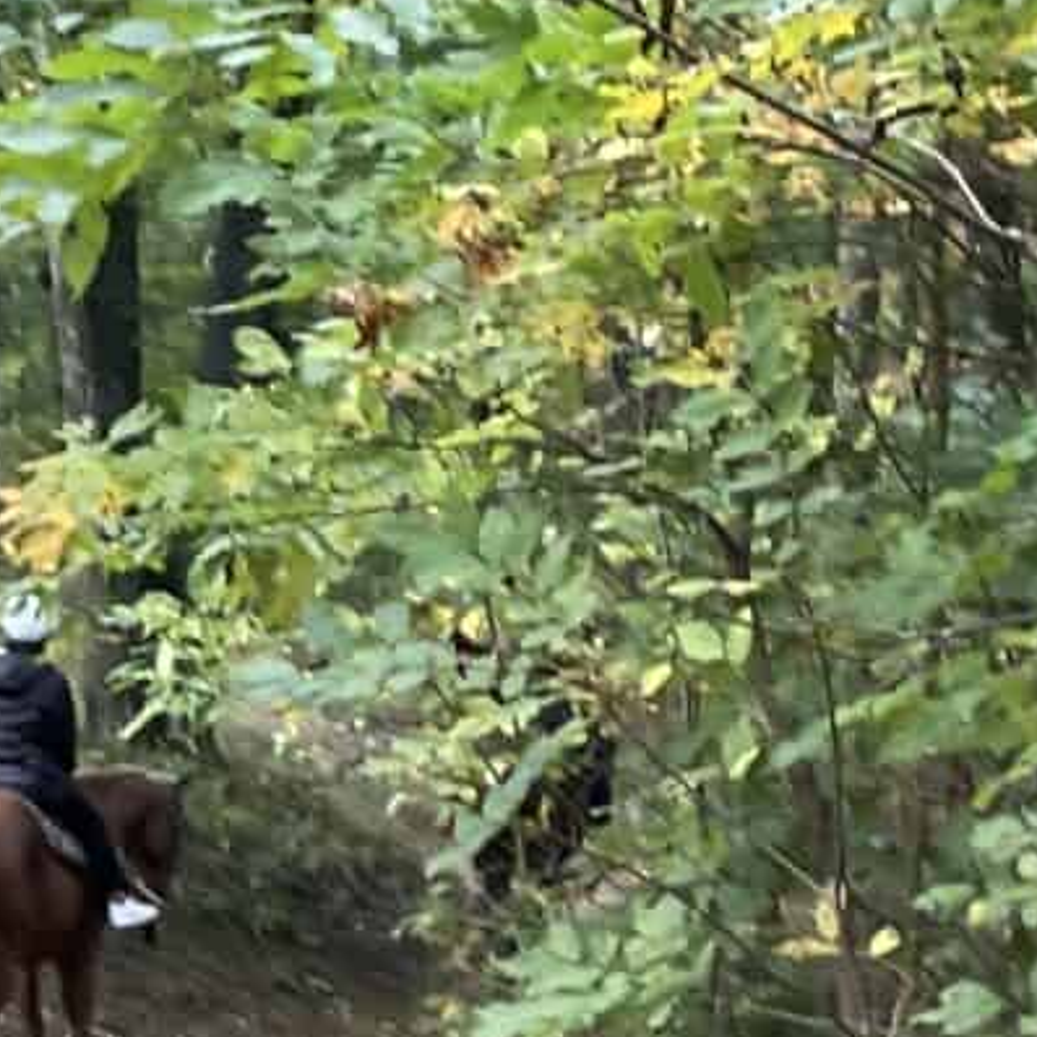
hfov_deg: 11.2
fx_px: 5016
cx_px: -688
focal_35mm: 148
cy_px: 1264
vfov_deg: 11.6
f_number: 1.6
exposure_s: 1/121
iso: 50
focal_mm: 4.2
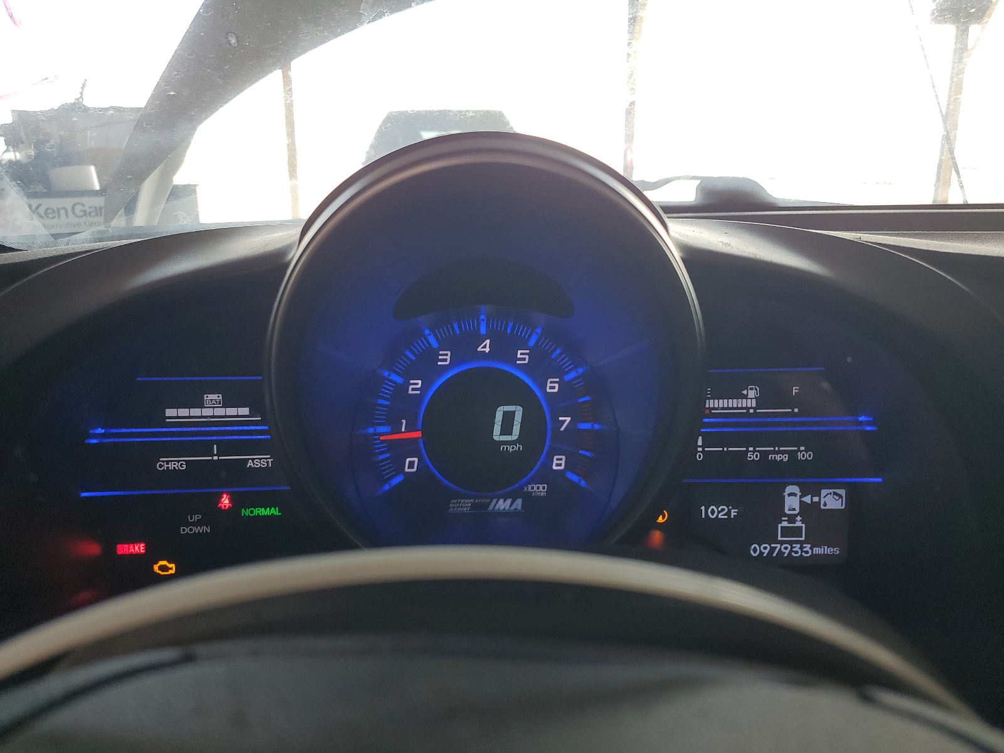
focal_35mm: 26
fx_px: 754
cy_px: 376
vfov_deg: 53.1
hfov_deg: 67.3
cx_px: 502
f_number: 1.5
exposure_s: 1/120
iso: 68
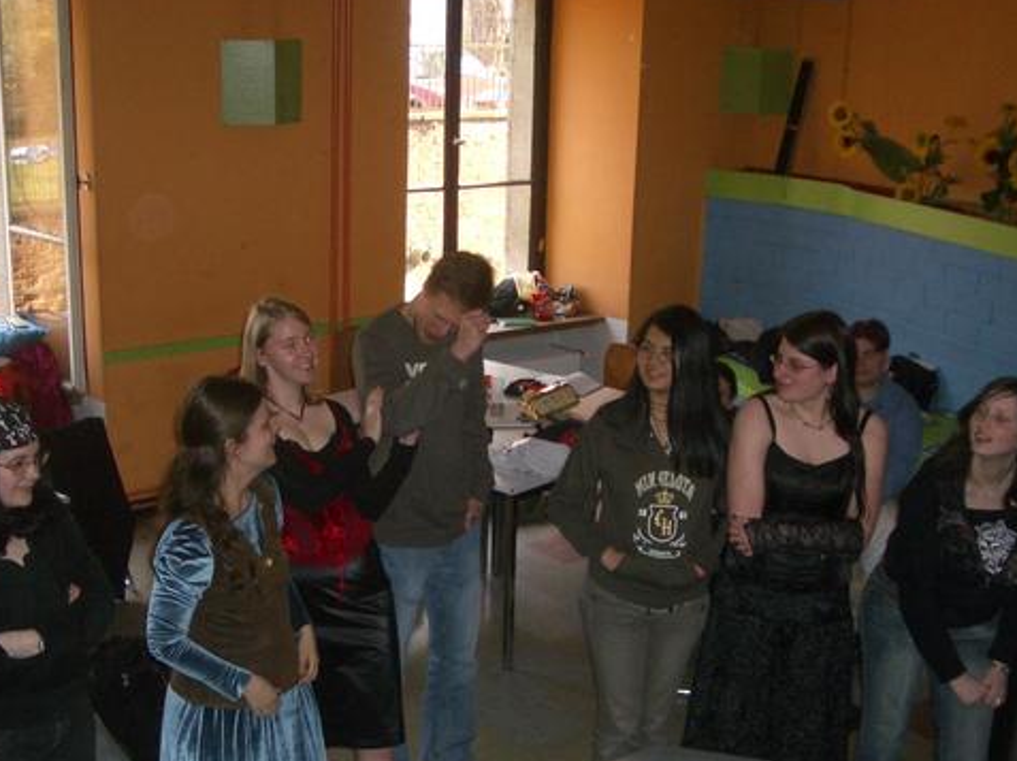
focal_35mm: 47
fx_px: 1380
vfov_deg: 30.7
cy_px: 488
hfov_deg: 40.4
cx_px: 480
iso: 100
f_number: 2.6
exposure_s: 1/60
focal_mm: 5.8
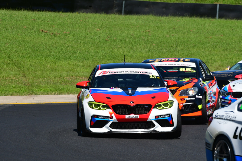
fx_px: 2925
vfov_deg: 3.2
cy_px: 80
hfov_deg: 4.7
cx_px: 121
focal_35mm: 435
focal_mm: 290
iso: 320
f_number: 11
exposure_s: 1/640
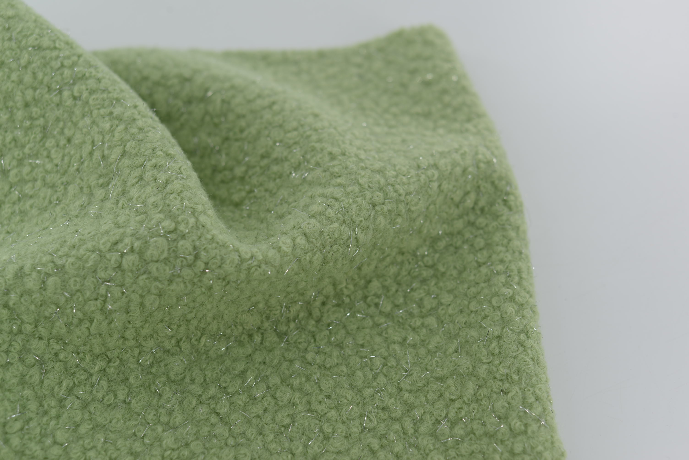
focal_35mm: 50
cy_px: 230
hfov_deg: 39.6
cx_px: 344
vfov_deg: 27.0
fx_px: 957
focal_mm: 50
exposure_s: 1/250
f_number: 3.5
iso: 100
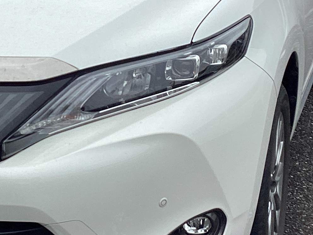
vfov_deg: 14.5
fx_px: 922
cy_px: 83
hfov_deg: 19.1
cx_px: 81
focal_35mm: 102
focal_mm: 3.3
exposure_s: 1/536
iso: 25
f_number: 2.4
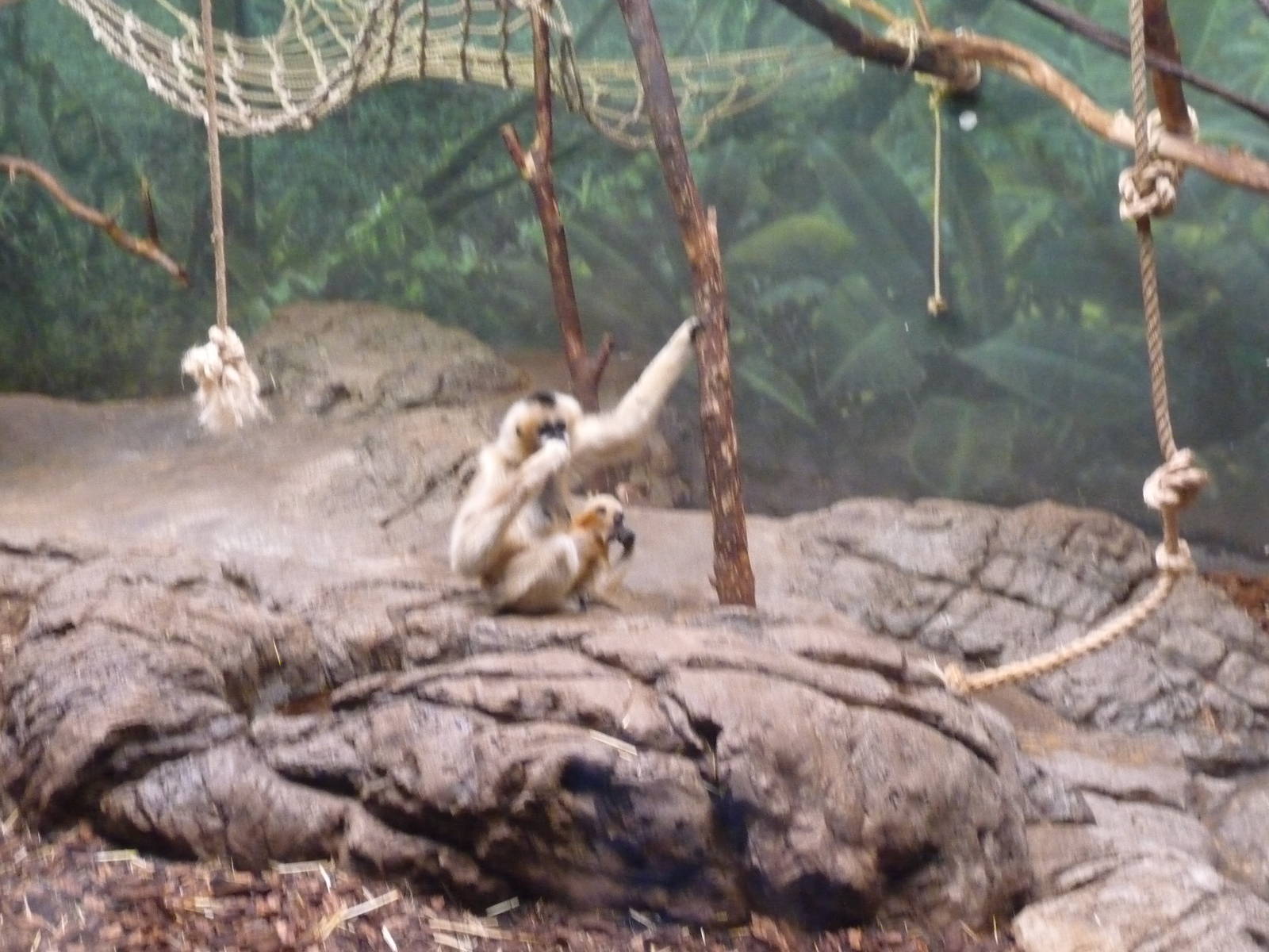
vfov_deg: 32.2
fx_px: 1650
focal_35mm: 45
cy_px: 476
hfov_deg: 42.1
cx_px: 634
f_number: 4.1
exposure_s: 1/20
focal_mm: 7.6
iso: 800
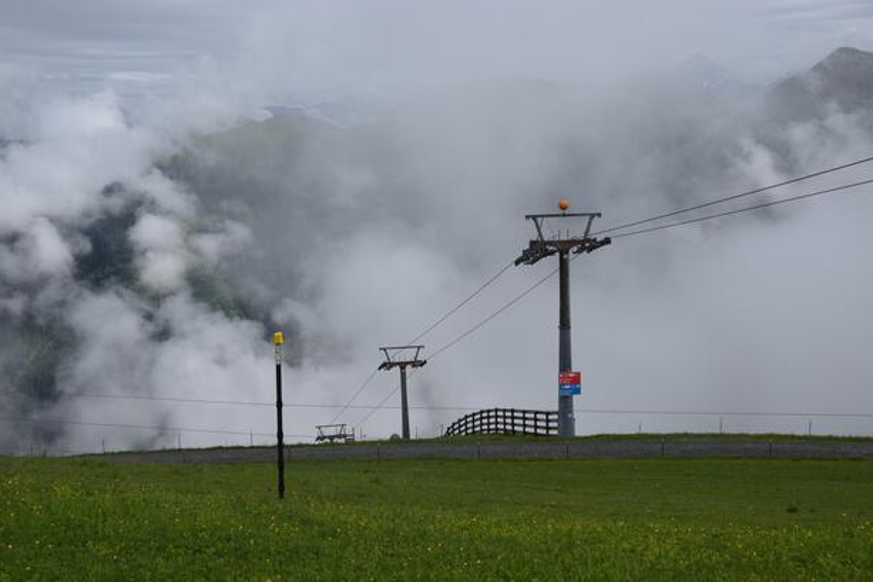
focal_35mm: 47
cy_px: 294
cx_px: 446
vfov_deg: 28.7
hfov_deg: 41.9
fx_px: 1140
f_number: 10
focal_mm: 30
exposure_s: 1/400
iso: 200
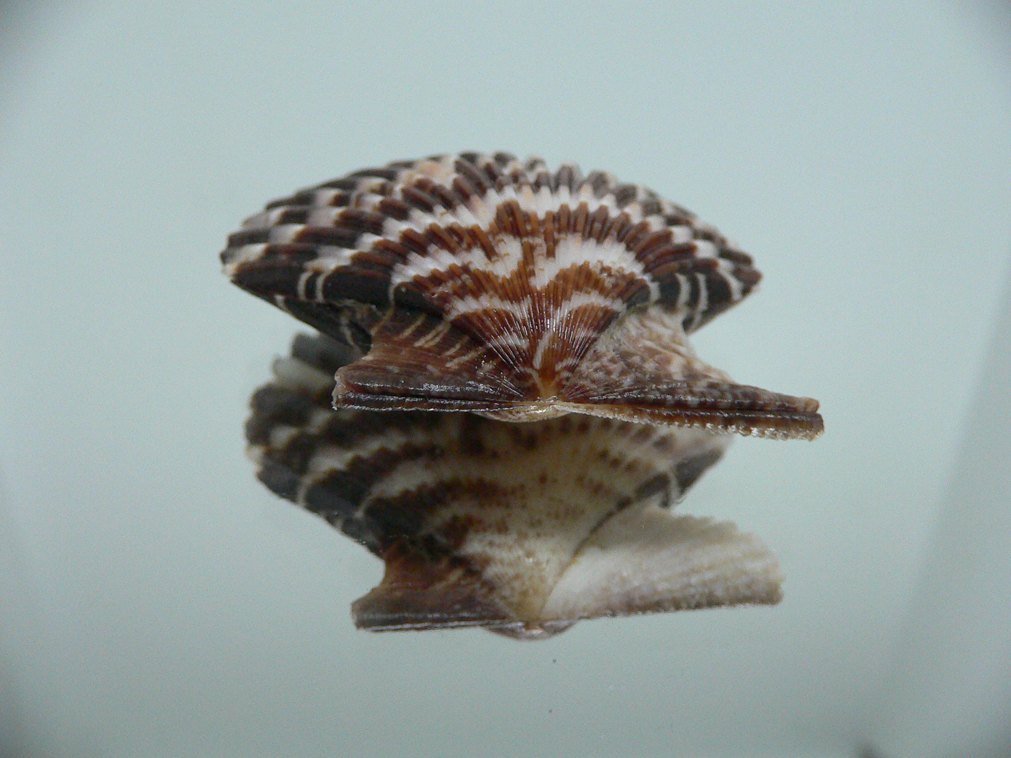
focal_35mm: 35
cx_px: 506
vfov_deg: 40.7
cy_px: 379
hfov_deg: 52.6
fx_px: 1022
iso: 200
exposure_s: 1/50
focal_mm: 4.6
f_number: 2.8
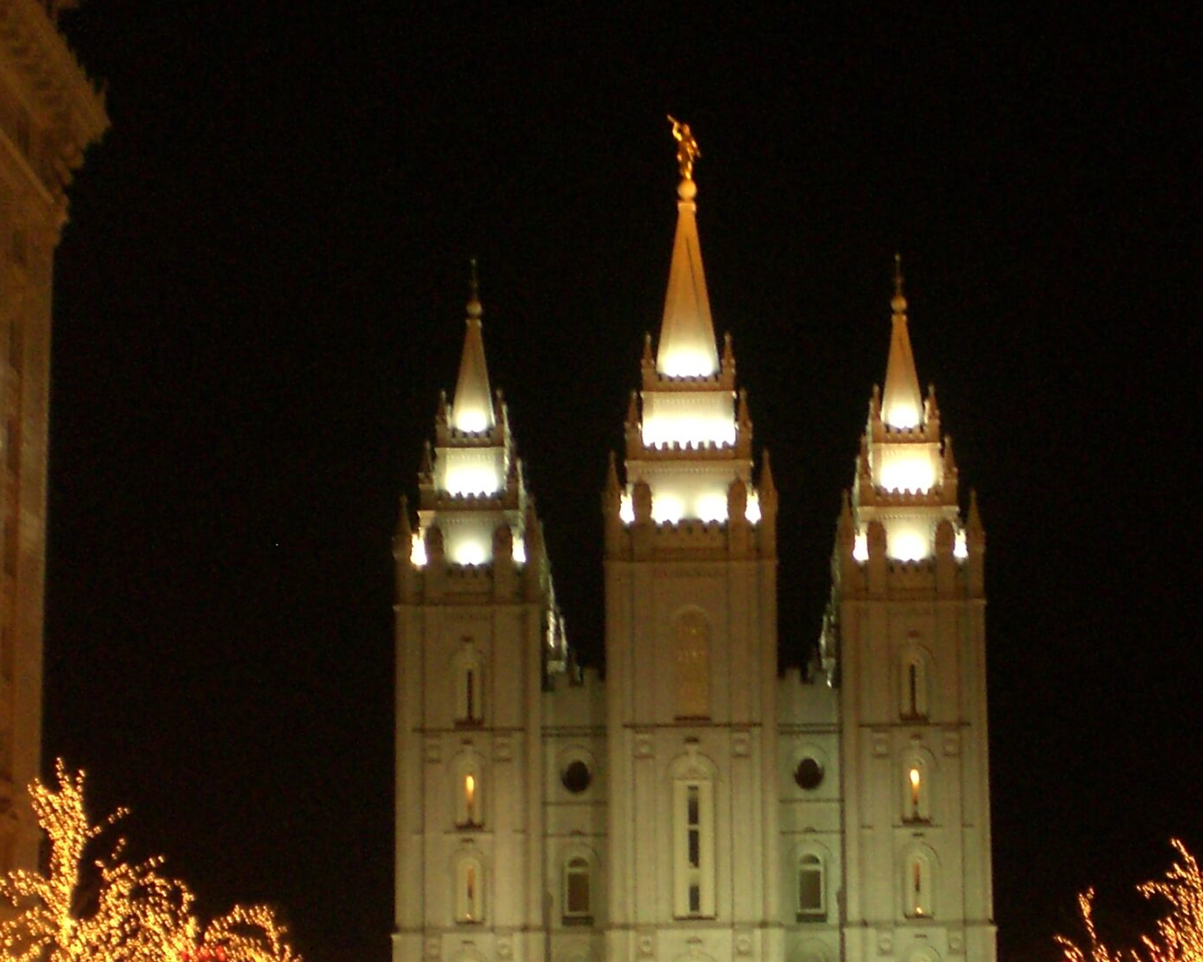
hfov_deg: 27.4
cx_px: 752
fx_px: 2457
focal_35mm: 69
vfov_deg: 21.8
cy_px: 799
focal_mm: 6.3
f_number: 3.1
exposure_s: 1/10
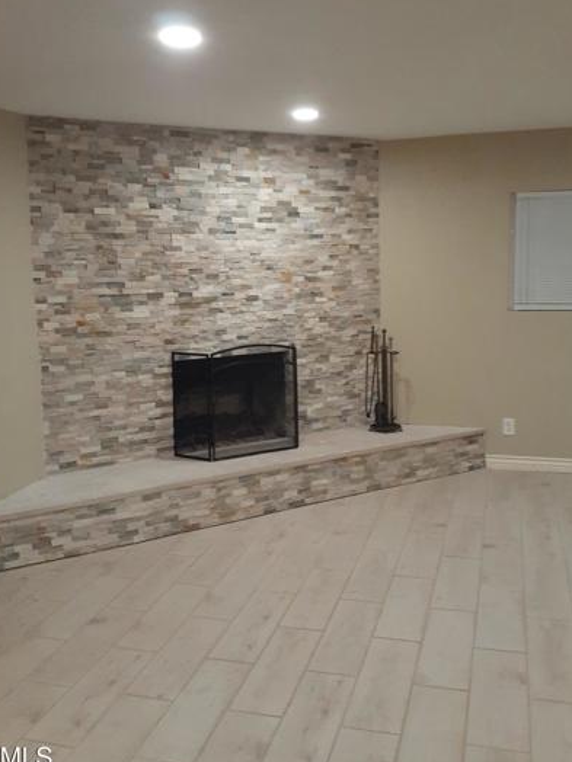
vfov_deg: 55.2
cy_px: 334
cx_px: 309
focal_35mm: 33
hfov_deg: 42.9
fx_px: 727
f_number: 1.9
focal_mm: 3.6
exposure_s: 1/60
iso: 320
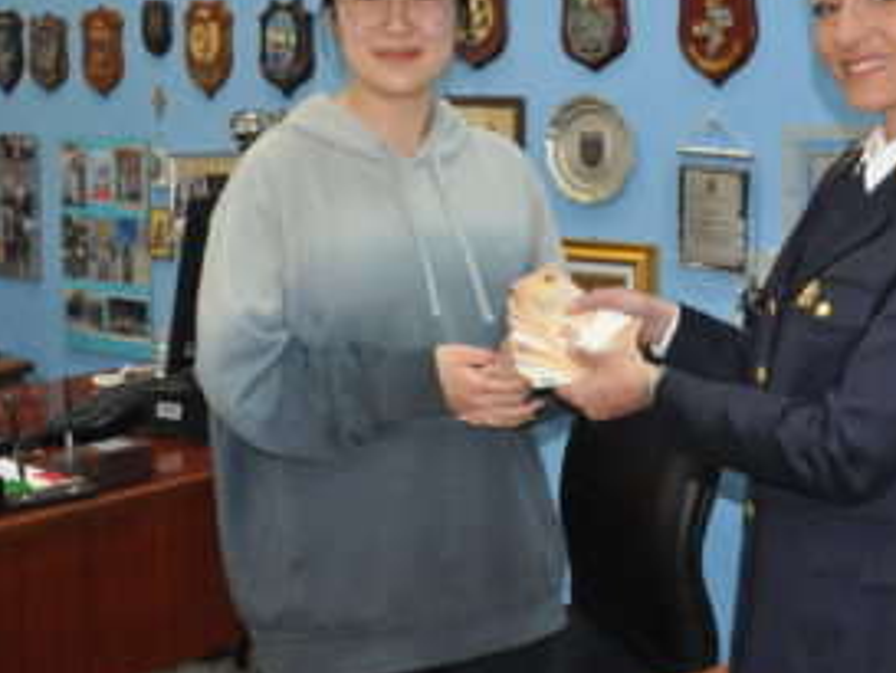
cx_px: 555
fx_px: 1496
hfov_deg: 33.2
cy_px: 213
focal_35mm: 58
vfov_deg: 25.2
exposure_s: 1/60
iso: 800
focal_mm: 25
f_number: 4
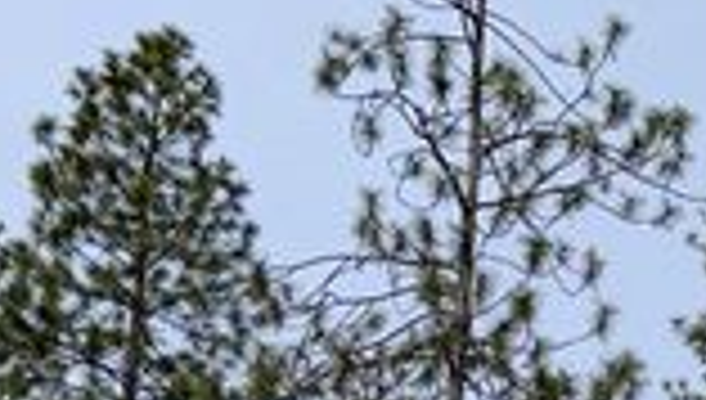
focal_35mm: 90
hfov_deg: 22.1
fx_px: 1688
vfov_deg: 11.9
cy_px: 829
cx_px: 809
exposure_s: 1/1634
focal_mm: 4.25
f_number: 1.8
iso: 25
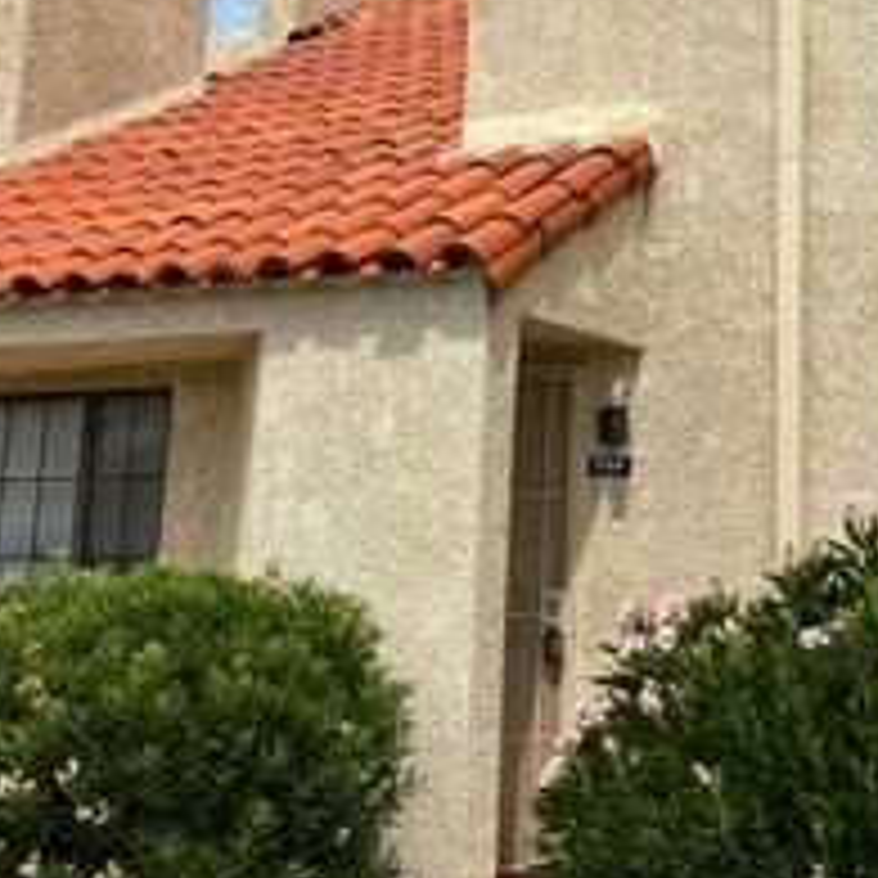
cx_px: 693
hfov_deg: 28.5
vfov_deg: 28.5
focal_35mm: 59
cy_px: 196
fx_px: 1693
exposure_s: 1/3937
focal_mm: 5.96
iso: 50
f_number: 1.6
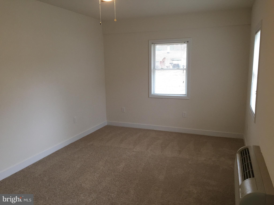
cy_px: 102
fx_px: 230
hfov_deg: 61.7
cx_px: 137
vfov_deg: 48.2
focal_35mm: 29
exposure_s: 1/30
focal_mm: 4.15
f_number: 2.2
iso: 125
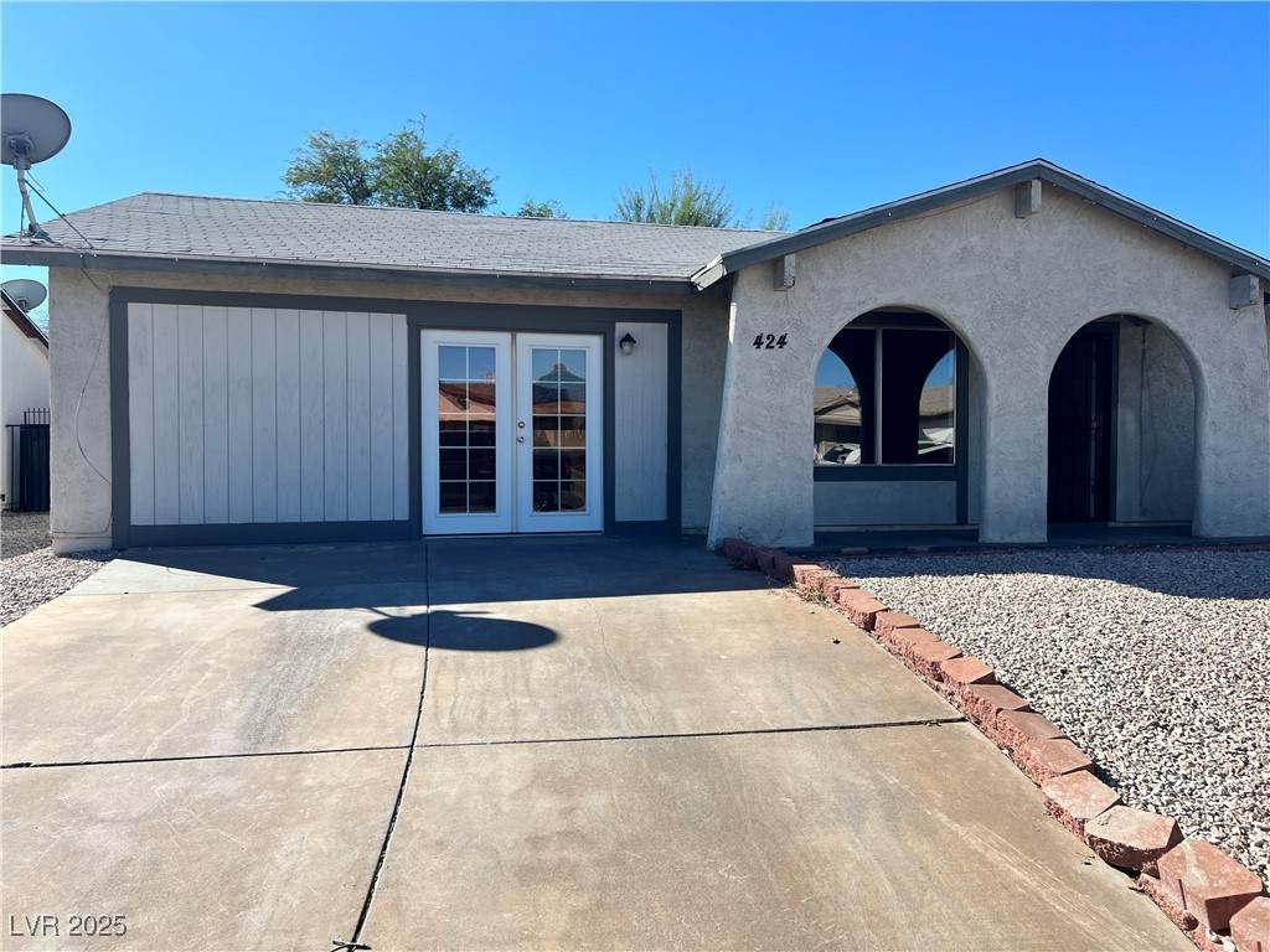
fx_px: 954
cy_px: 476
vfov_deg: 53.1
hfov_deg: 67.3
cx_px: 635
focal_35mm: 26
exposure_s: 1/3460
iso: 50
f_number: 1.5
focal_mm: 5.7
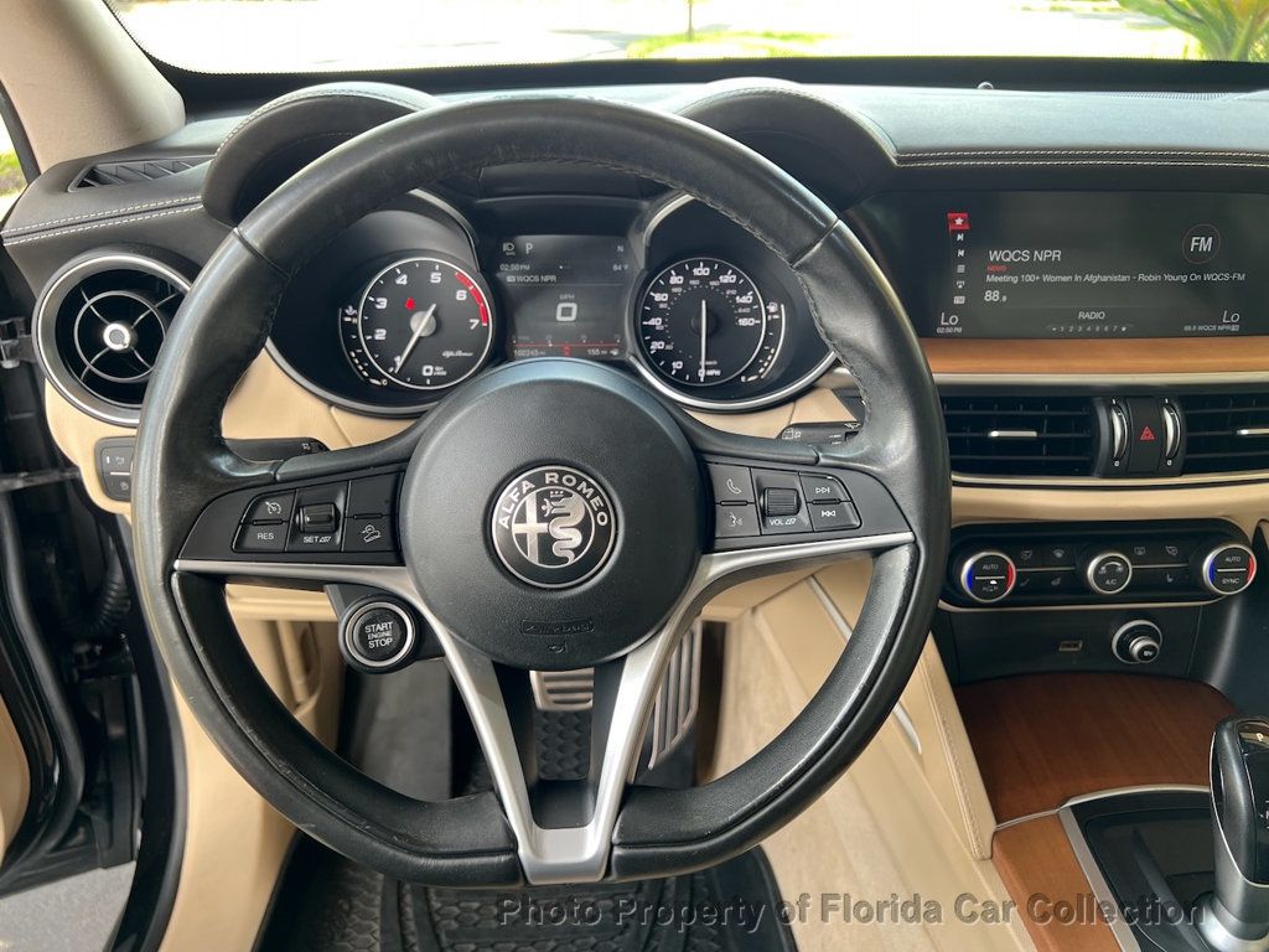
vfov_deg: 53.1
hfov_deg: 67.3
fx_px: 953
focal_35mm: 26
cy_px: 476
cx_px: 634
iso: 80
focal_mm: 5.7
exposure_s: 1/121
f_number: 1.5
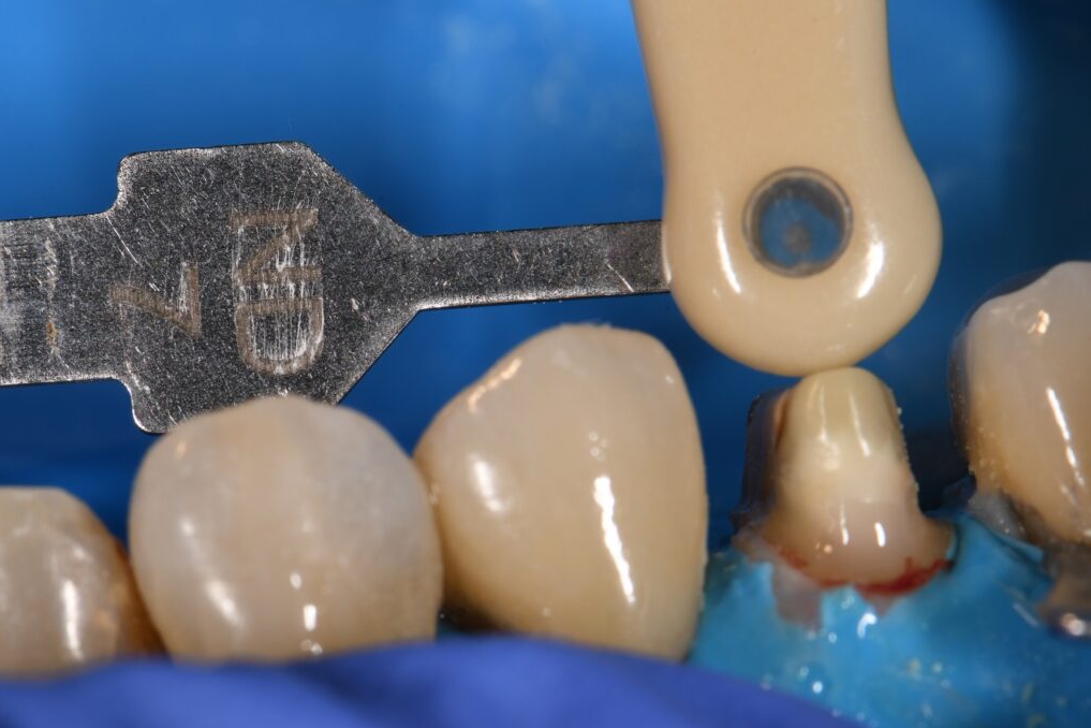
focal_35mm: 158
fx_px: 4788
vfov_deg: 8.7
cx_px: 546
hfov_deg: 13.0
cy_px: 363
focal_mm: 105
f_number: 32
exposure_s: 1/160
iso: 200
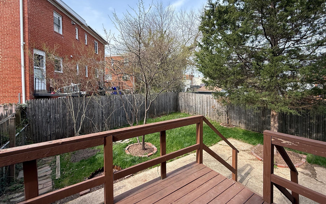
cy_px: 90
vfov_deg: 67.8
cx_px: 185
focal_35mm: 17
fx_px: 151
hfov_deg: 93.8
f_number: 2.2
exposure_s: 1/651
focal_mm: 2.22
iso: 64
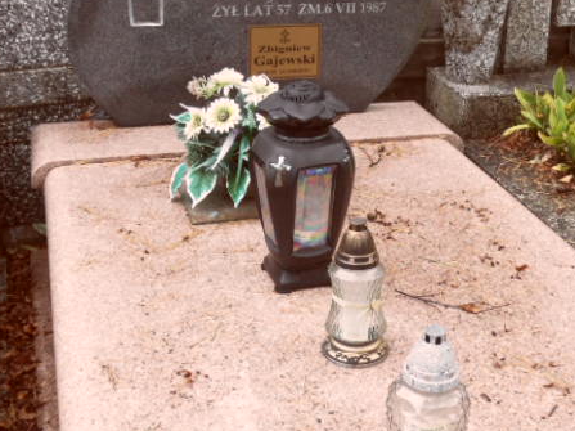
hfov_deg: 34.9
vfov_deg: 26.5
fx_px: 913
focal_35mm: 55
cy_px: 188
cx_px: 336
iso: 100
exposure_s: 1/60
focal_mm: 3.9
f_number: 3.2
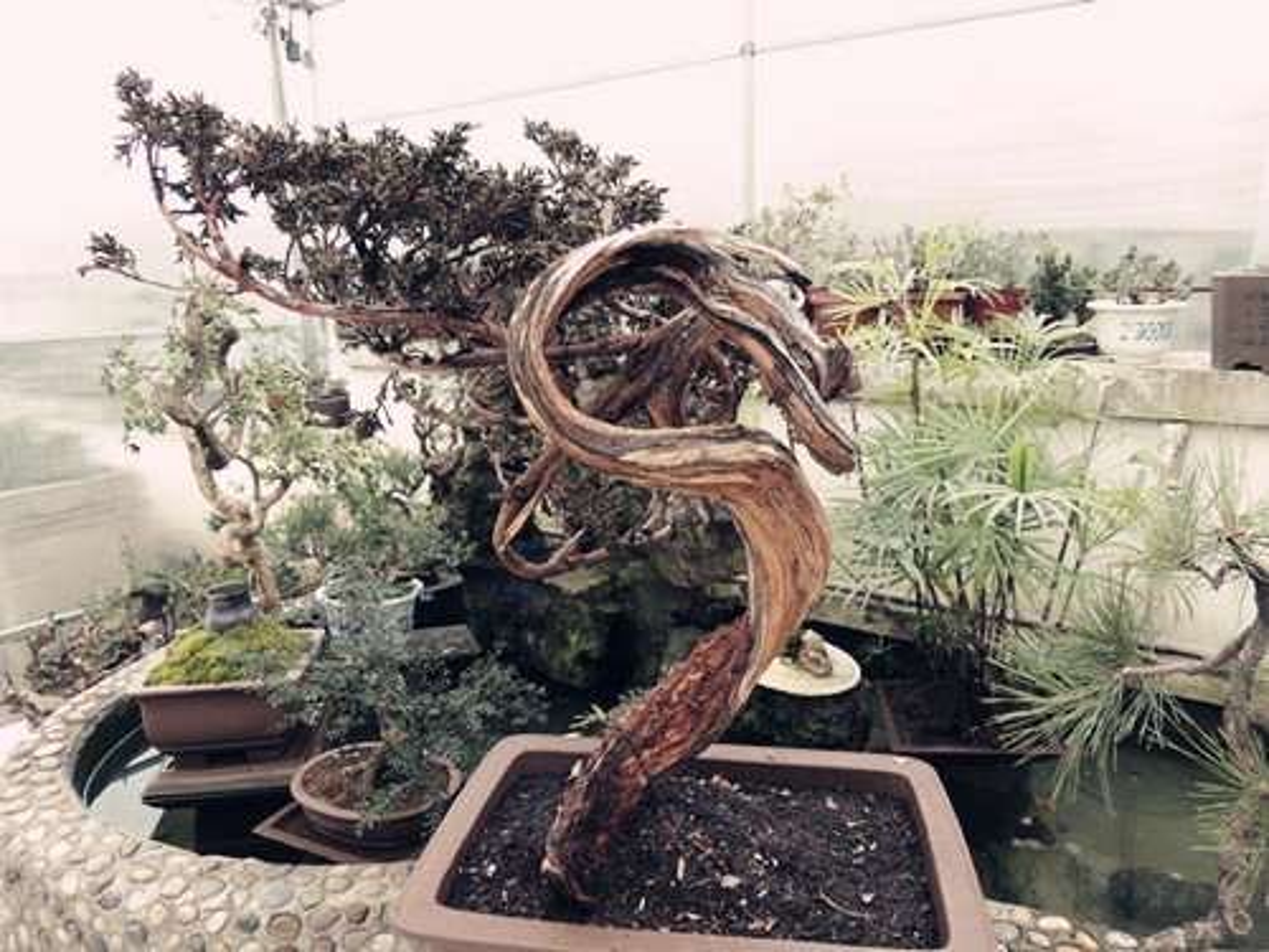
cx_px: 634
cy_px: 476
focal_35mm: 24
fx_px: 880
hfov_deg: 71.6
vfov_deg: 56.8
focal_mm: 4.3
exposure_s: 1/30
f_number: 3
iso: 400
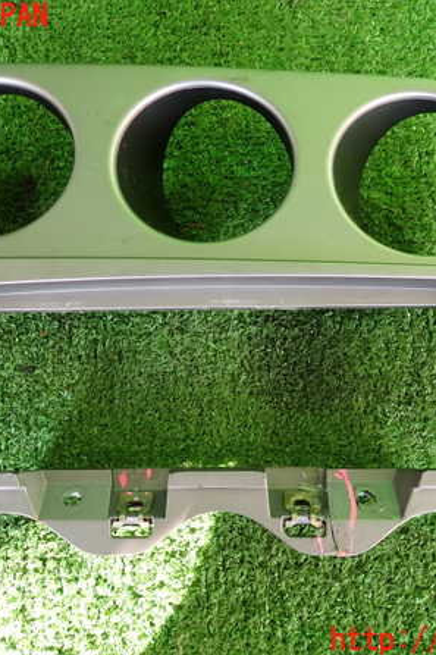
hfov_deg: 37.8
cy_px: 329
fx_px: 636
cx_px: 222
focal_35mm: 35
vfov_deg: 54.5
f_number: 2
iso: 125
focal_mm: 4.5
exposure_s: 1/60
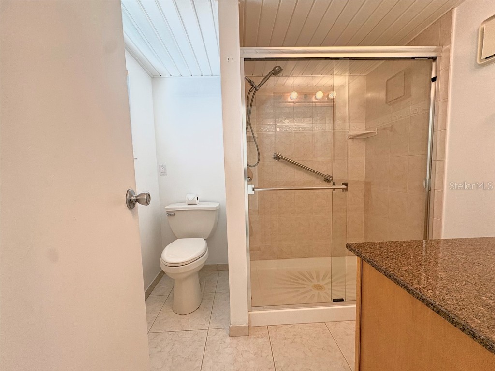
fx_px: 200
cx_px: 248
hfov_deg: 102.1
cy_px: 186
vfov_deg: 85.7
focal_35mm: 14
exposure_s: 1/120
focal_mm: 2.22
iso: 160
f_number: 2.2
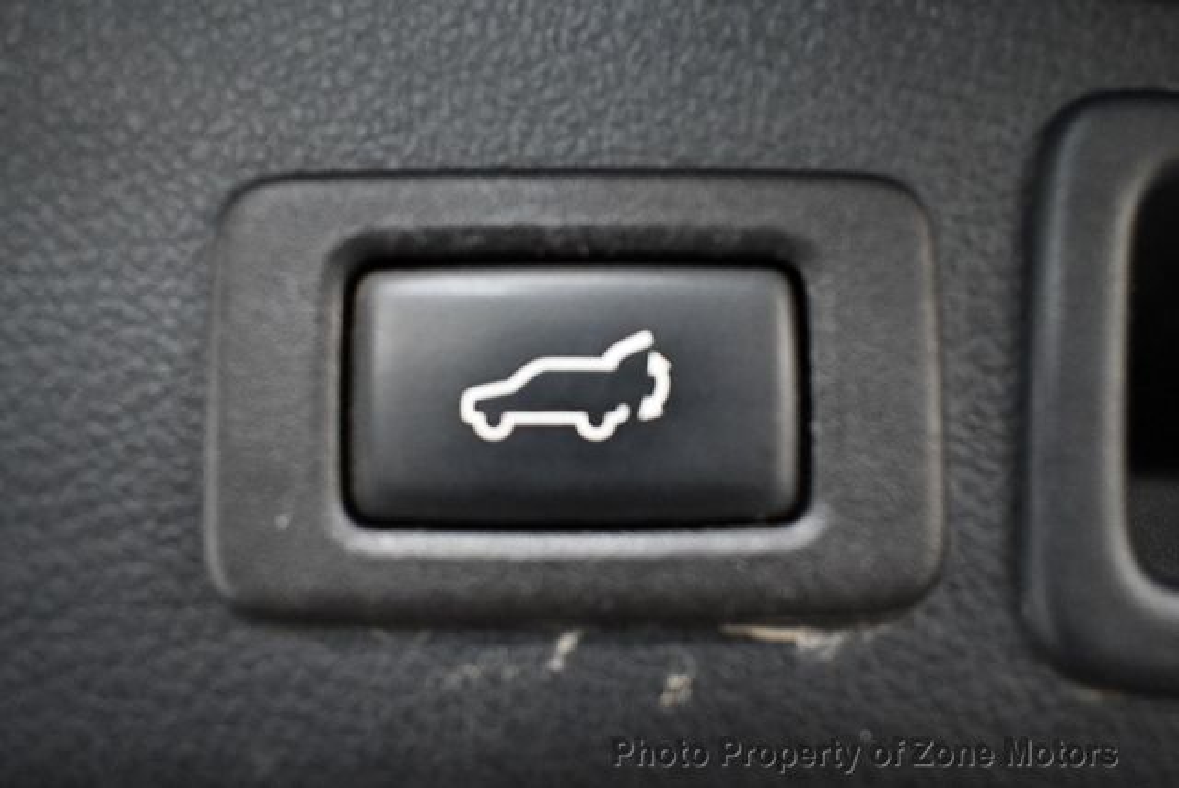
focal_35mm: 36
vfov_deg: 36.9
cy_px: 394
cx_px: 590
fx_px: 1180
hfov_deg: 53.1
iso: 3200
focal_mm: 18
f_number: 3.5
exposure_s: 1/125
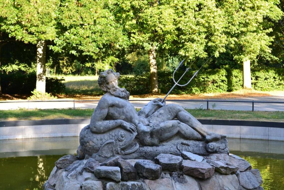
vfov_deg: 18.9
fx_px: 568
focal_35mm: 72
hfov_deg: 28.1
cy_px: 95
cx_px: 142
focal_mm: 48
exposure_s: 1/125
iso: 400
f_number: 9
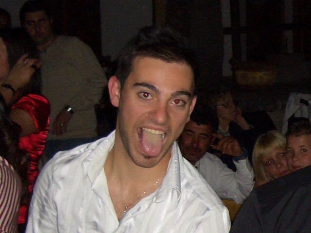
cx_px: 156
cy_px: 116
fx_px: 314
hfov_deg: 52.6
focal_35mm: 35
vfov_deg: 40.7
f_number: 2.6
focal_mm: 5.8
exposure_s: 1/60
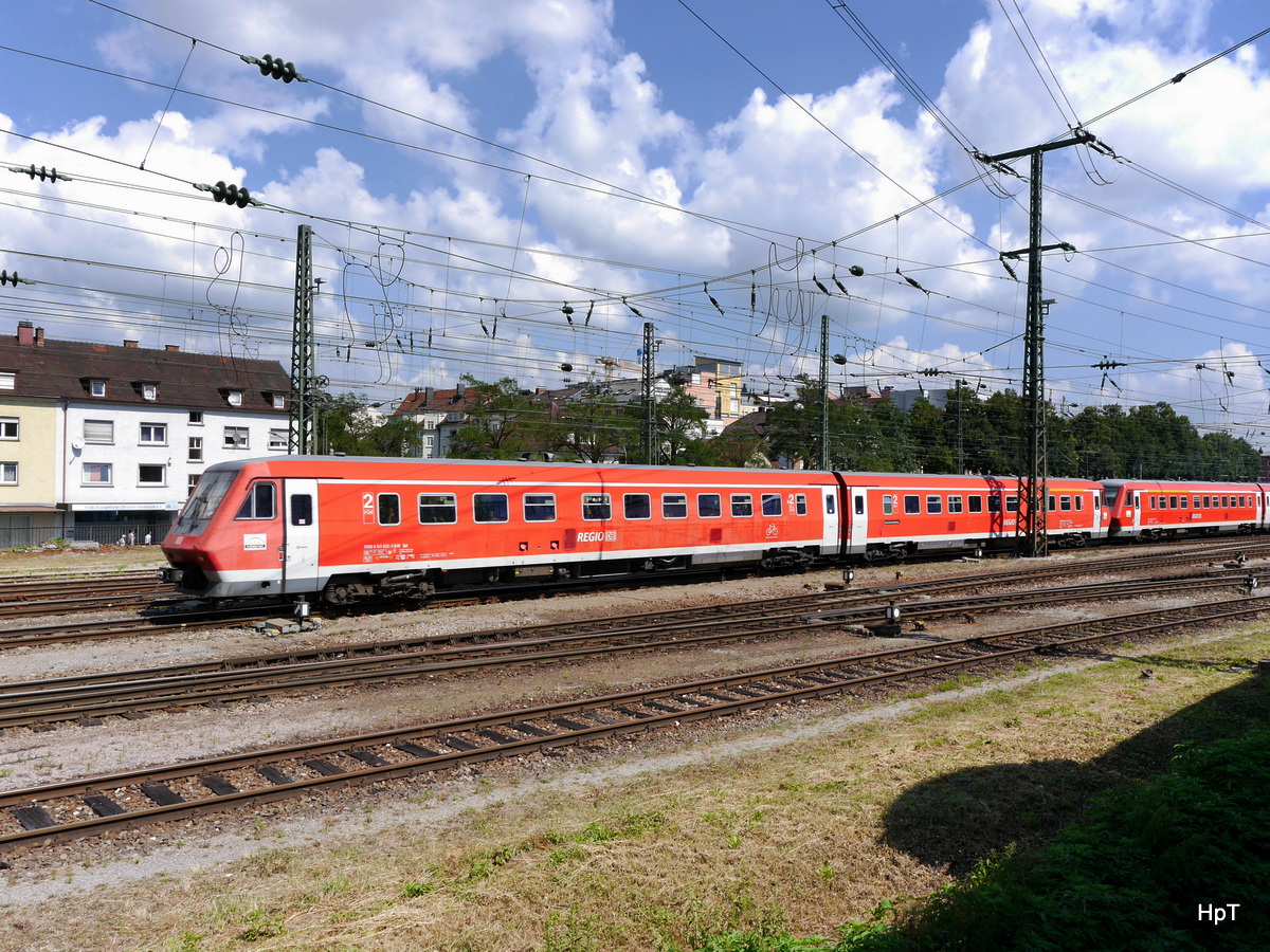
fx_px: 1027
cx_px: 635
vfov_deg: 49.7
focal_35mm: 28
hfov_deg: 63.4
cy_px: 476
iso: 160
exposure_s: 1/400
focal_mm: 14
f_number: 7.1
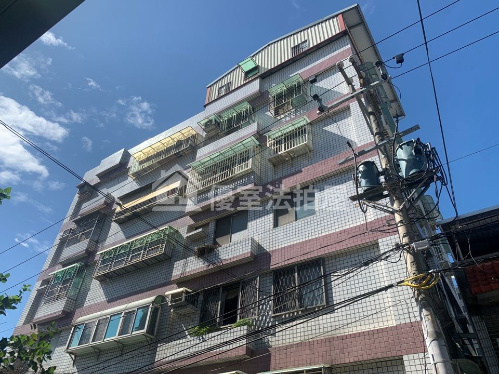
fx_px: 375
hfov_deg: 67.3
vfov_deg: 53.1
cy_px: 187
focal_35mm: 26
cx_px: 250
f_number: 1.8
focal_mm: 4.25
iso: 25
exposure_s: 1/2257
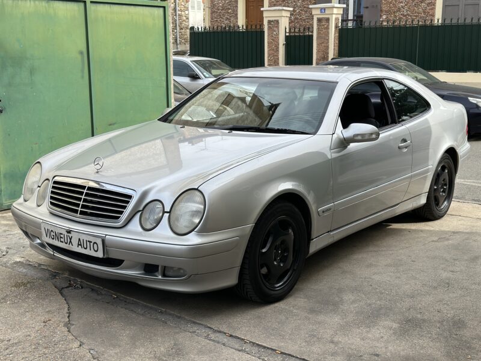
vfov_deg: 30.3
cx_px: 240
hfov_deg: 39.7
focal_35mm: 48
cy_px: 180
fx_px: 667
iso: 64
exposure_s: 1/1497
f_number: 1.78
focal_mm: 6.86
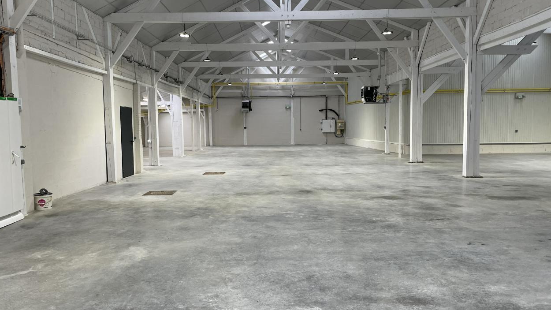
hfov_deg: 66.1
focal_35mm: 29
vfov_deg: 40.2
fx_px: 424
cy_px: 158
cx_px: 272
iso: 64
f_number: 1.6
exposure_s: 1/121
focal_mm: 4.2
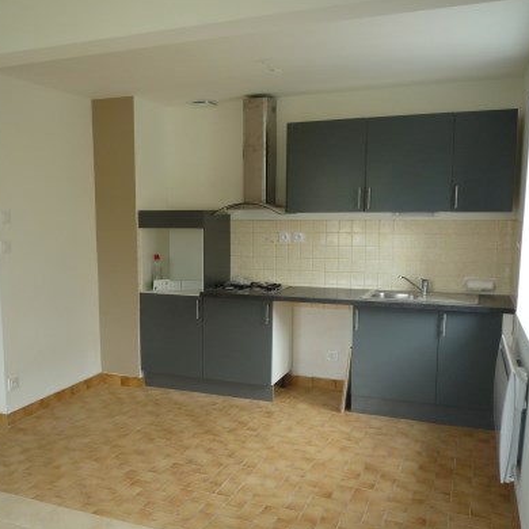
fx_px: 588
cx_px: 191
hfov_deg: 47.9
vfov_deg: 48.3
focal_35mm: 34
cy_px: 297
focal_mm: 4.4
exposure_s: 1/40
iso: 100
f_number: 2.8
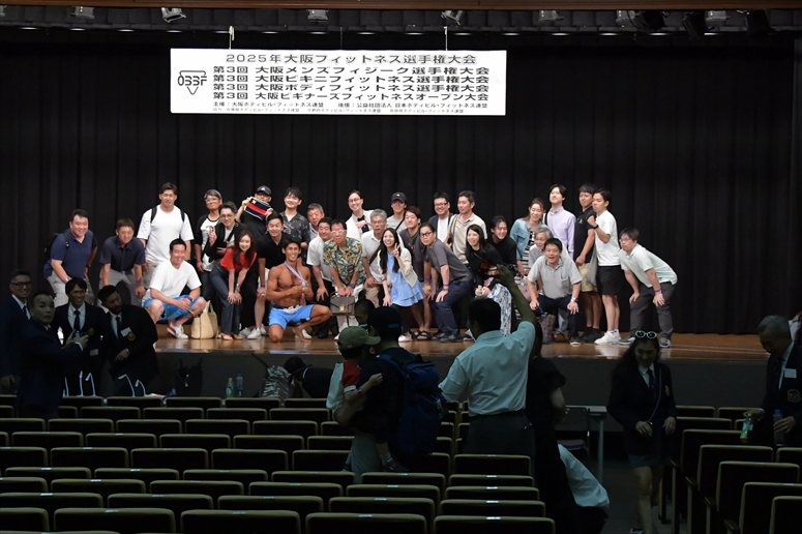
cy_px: 267
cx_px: 401
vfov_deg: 18.2
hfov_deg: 27.0
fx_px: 1670
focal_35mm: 75
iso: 6400
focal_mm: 50
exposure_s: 1/400
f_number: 5.6
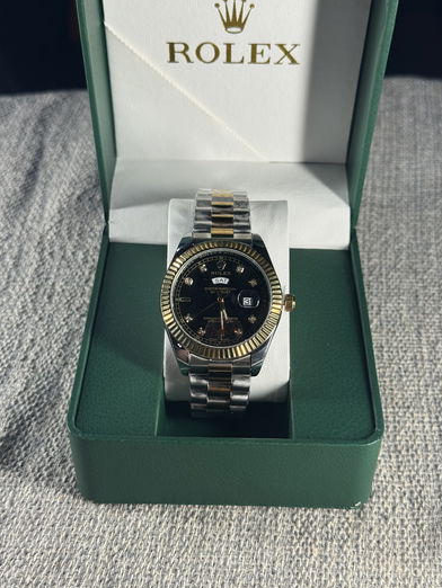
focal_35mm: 49
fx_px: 834
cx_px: 224
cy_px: 290
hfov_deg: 29.7
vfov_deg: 38.9
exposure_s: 1/111
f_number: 1.78
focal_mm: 6.76
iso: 50
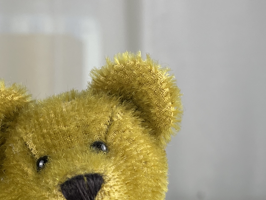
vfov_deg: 16.6
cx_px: 112
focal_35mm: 80
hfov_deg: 24.4
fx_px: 615
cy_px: 308
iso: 32
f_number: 1.6
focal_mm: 5.1
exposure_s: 1/119
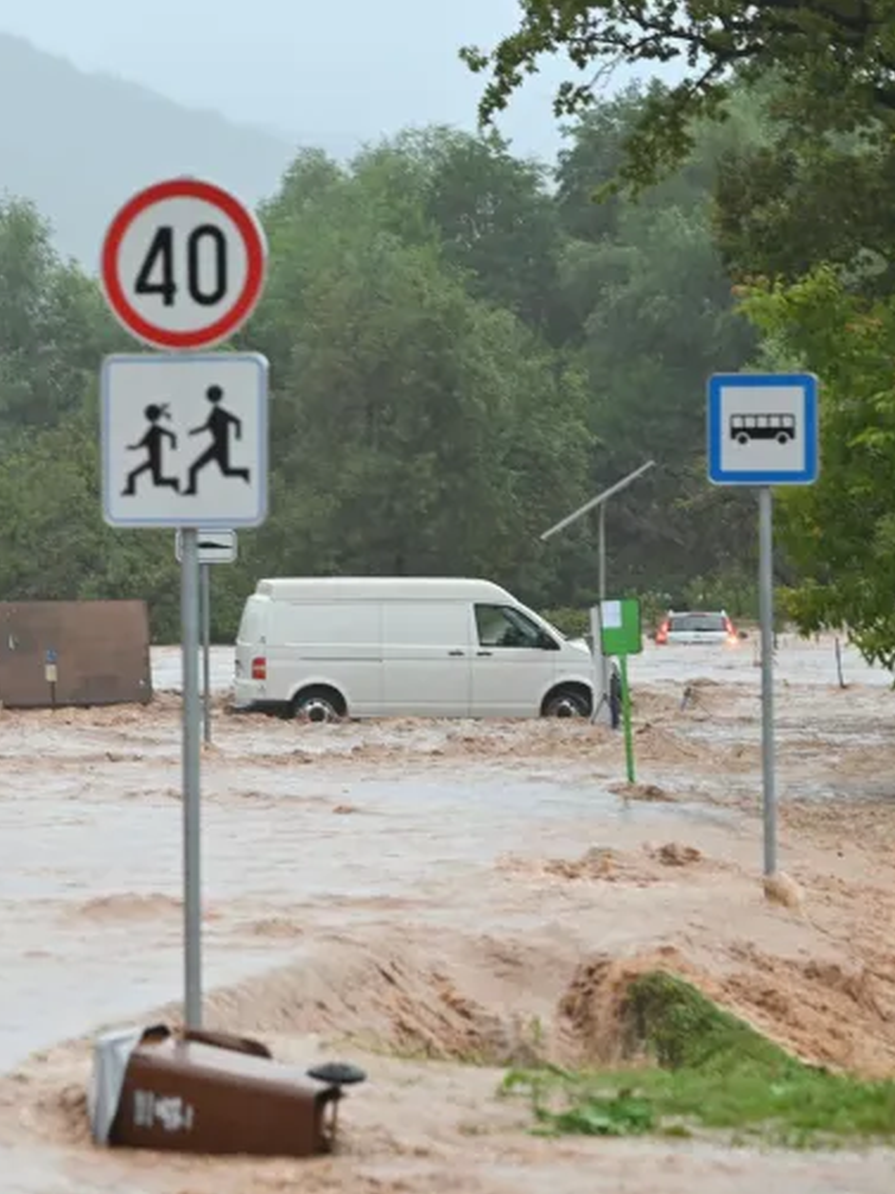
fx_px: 7518
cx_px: 247
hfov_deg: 6.8
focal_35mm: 218
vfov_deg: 9.1
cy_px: 596
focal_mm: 150
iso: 1000
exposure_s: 1/80
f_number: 4.5
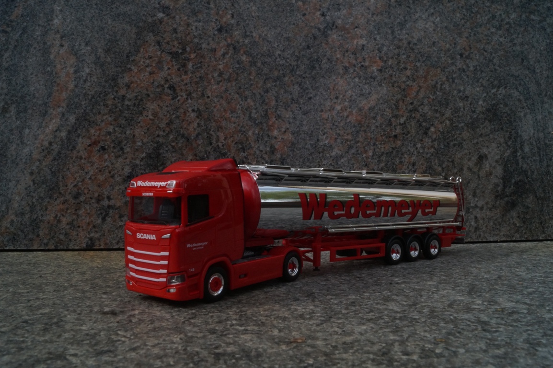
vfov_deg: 43.6
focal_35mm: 30
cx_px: 276
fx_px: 461
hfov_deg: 62.0
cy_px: 184
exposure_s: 1/60
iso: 1000
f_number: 22
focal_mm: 20
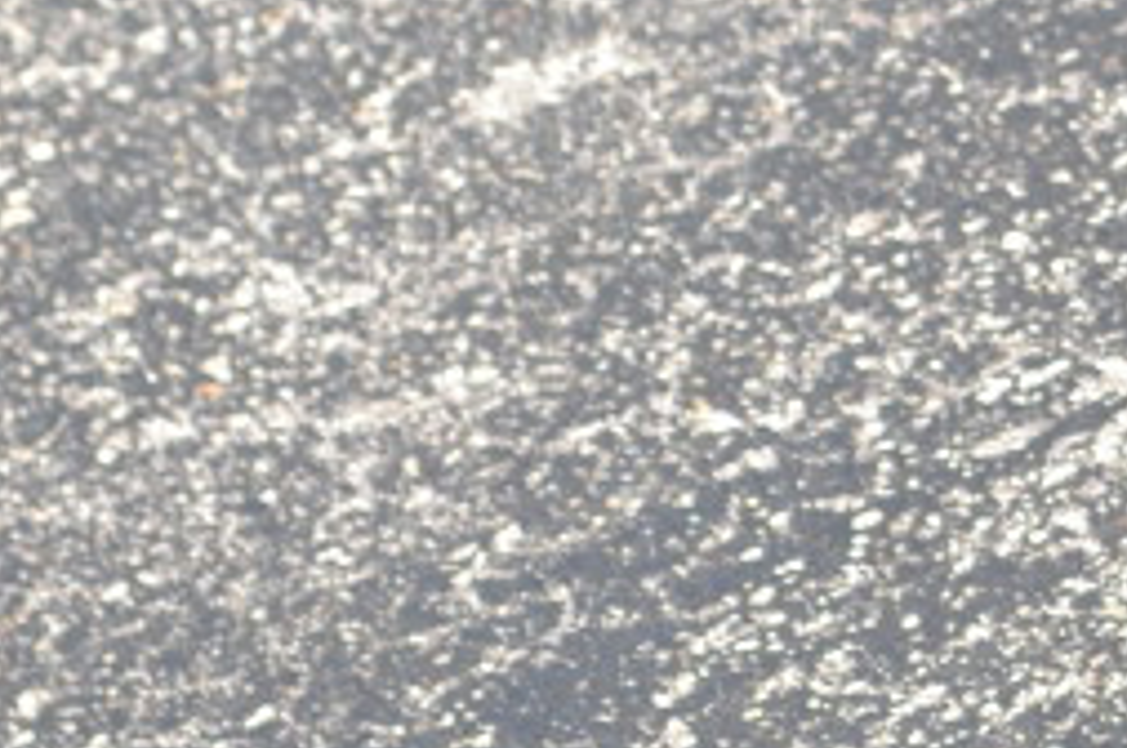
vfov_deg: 4.0
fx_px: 10693
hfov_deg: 5.9
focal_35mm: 342
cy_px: -882
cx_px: 1849
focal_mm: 48
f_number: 7.1
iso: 100
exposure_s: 1/200
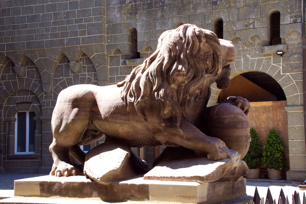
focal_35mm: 68
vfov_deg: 20.2
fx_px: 574
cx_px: 153
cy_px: 102
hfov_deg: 29.9
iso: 400
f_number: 10
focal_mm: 45
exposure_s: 1/320
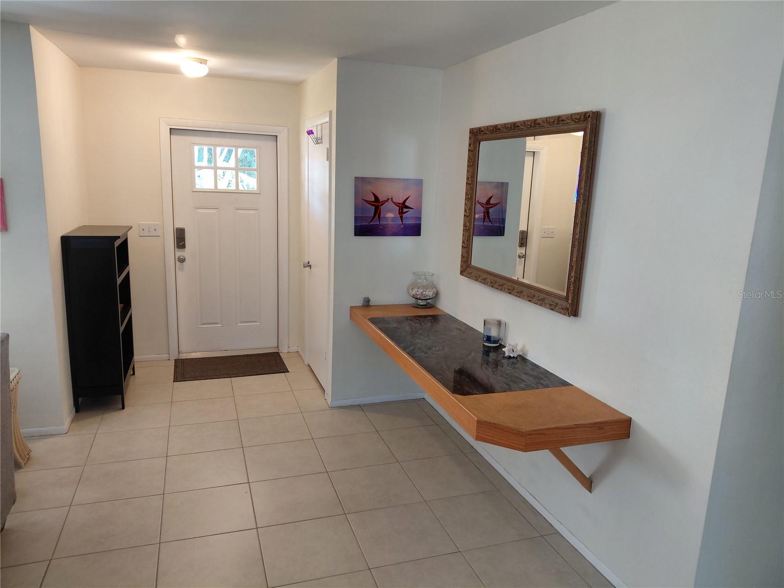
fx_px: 566
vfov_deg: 54.9
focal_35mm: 25
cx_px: 392
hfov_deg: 69.4
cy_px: 294
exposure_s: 1/60
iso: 200
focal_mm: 4.69
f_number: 1.8
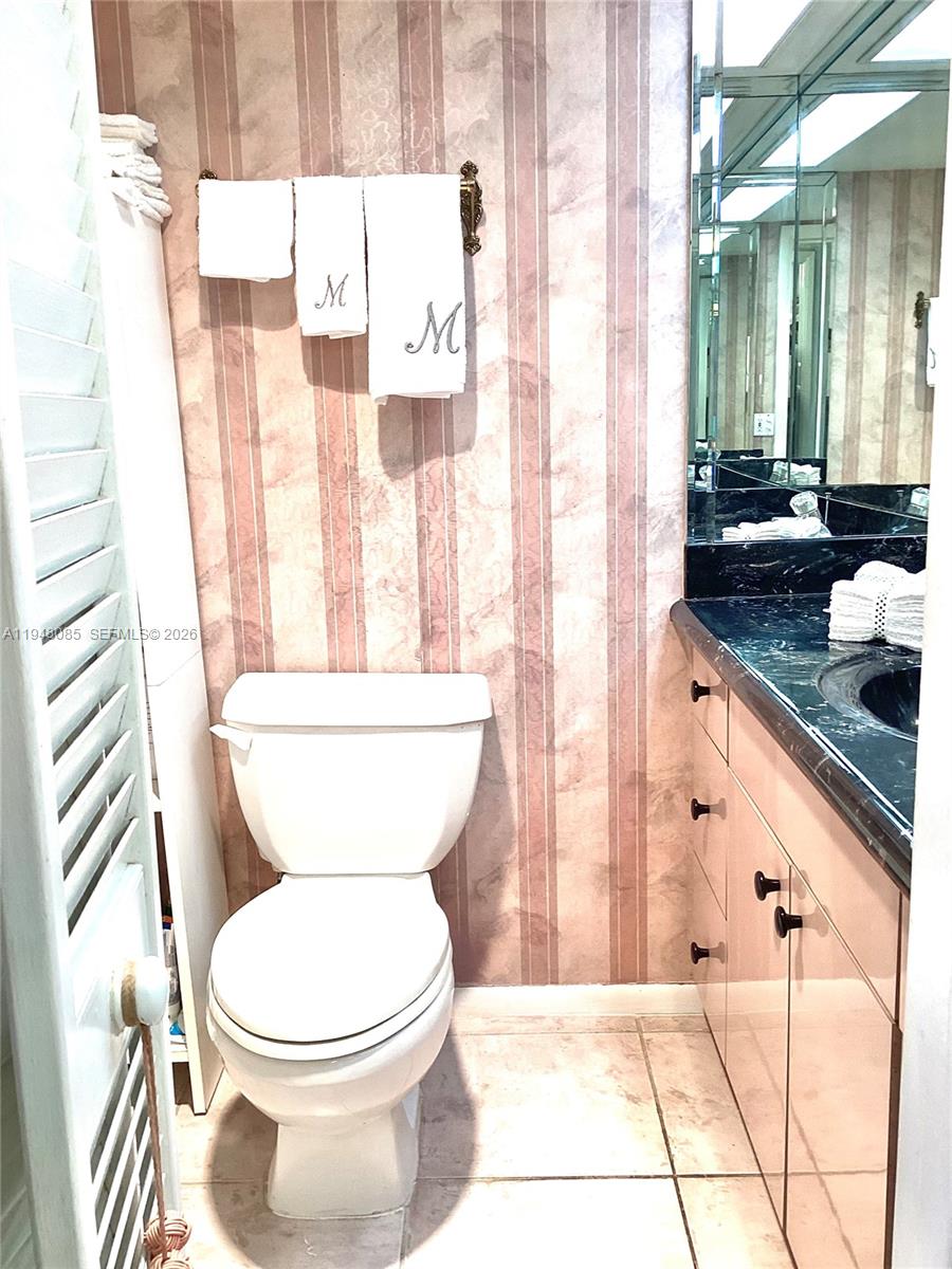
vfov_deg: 58.4
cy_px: 634
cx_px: 476
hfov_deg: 45.4
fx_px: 1137
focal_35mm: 31
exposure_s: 1/60
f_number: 2.4
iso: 64
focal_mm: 3.3
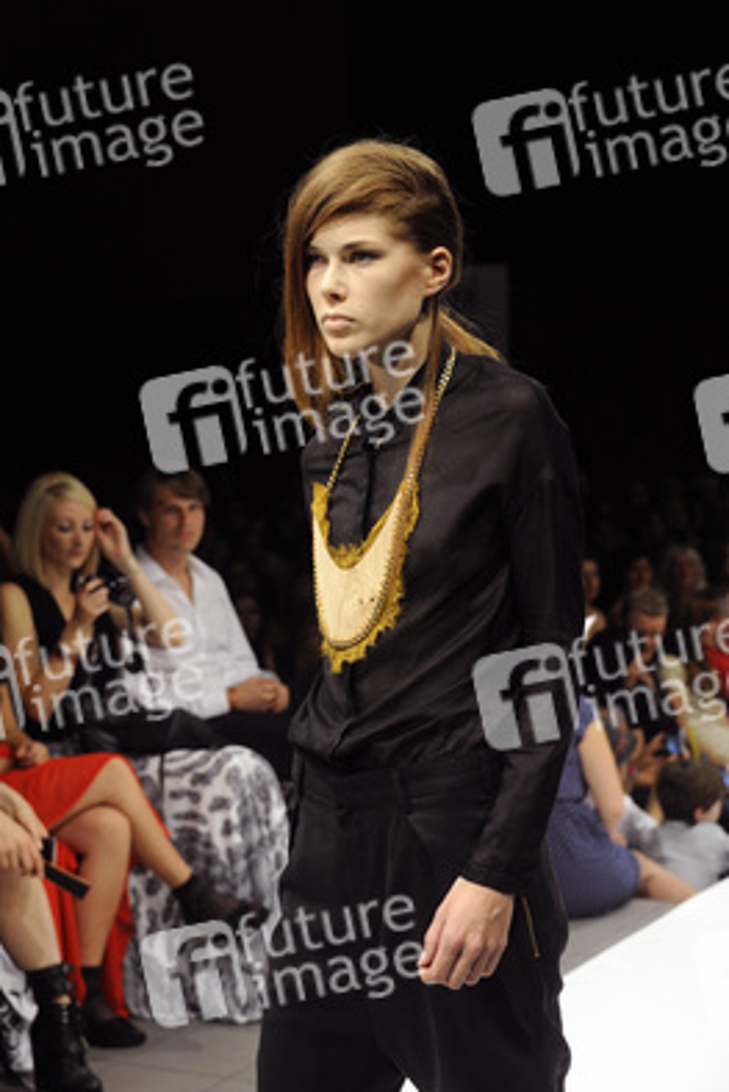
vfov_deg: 27.7
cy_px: 546
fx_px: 2215
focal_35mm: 73
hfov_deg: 18.7
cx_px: 363
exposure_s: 1/200
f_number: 5.6
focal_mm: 72
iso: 1600
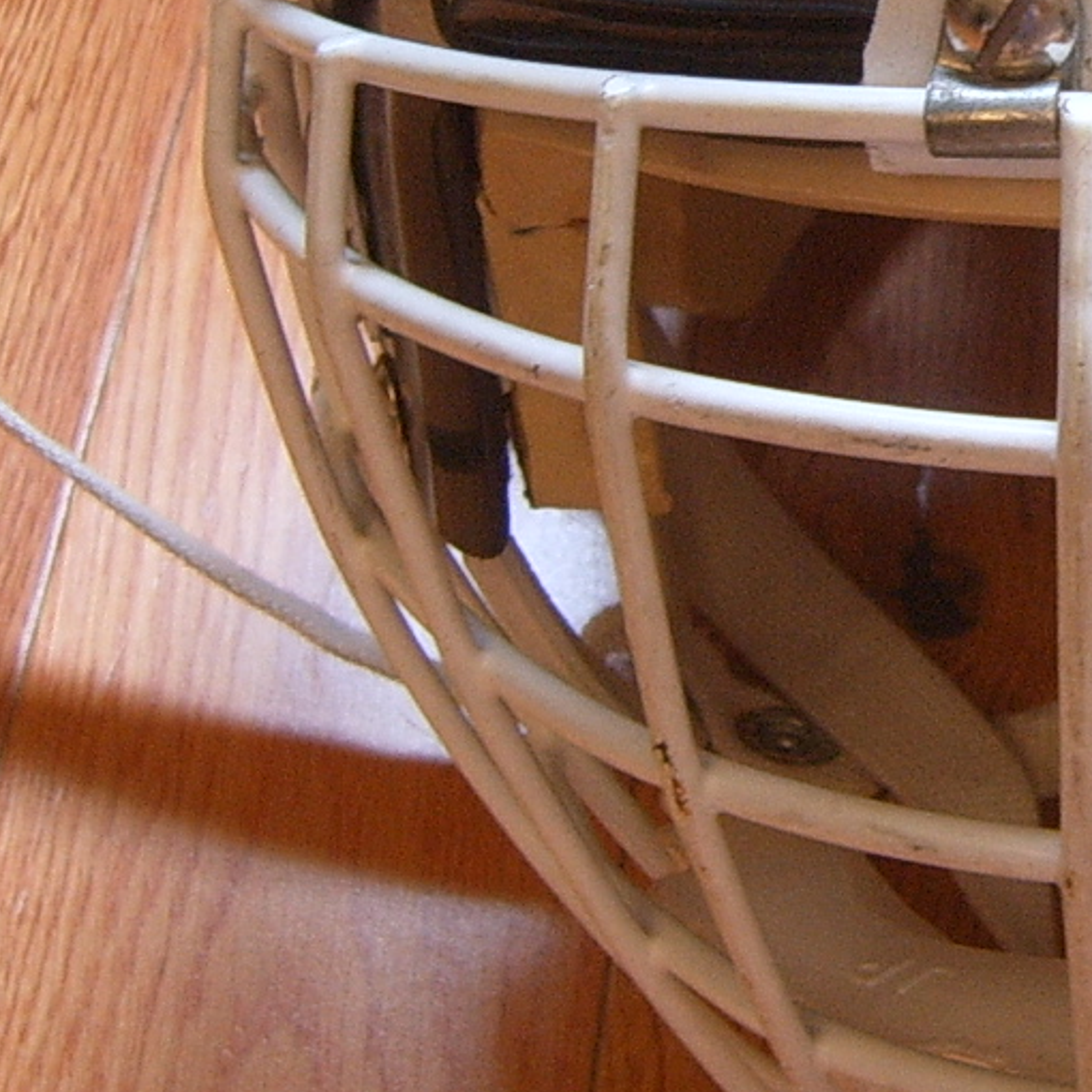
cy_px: 62
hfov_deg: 17.3
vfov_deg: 17.6
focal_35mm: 97
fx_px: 3462
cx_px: 1212
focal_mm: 5.8
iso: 100
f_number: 2.8
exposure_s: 1/30
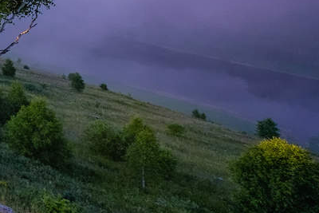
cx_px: -227
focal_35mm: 42
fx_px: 372
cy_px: 152
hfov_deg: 24.3
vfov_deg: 31.5
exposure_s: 1/220
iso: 800
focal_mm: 8
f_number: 11
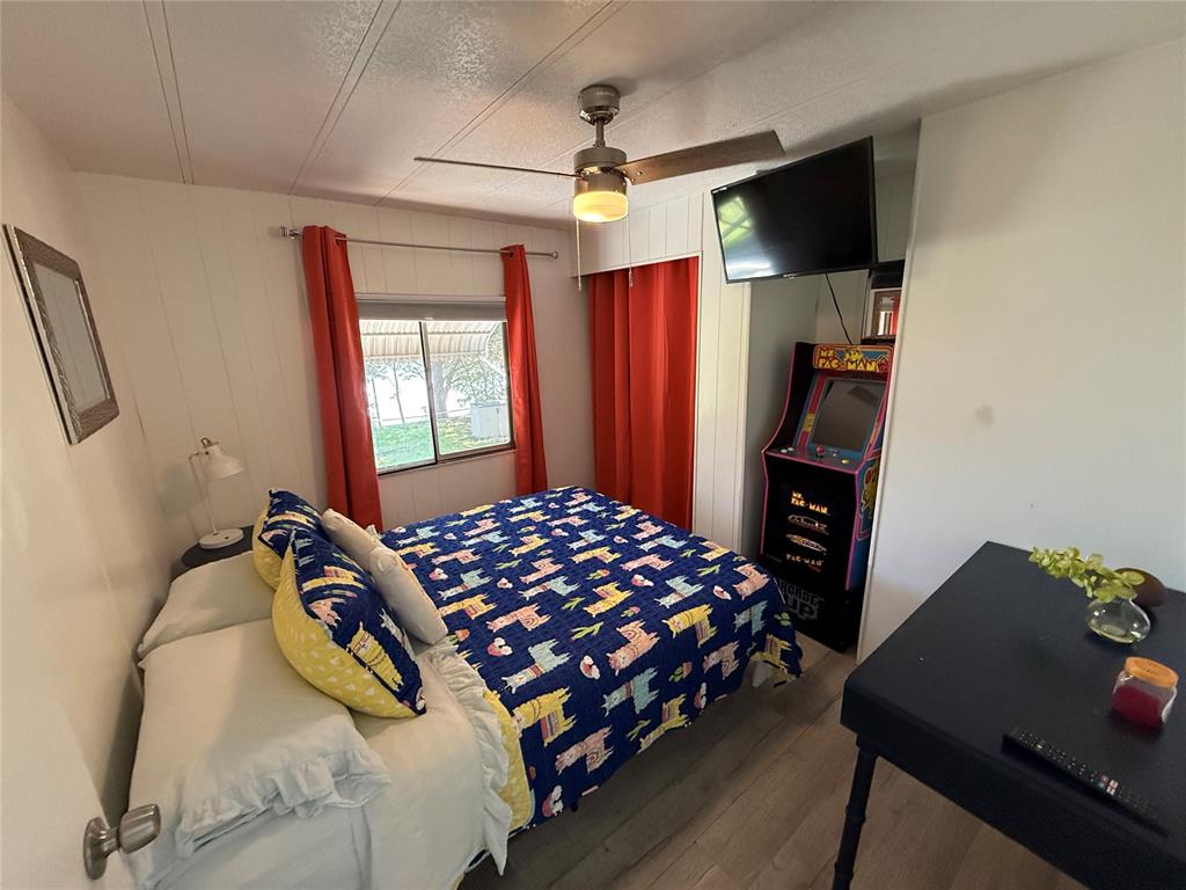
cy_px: 445
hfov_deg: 102.1
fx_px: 480
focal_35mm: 14
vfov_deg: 85.7
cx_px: 593
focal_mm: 2.22
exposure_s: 1/120
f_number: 2.2
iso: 640
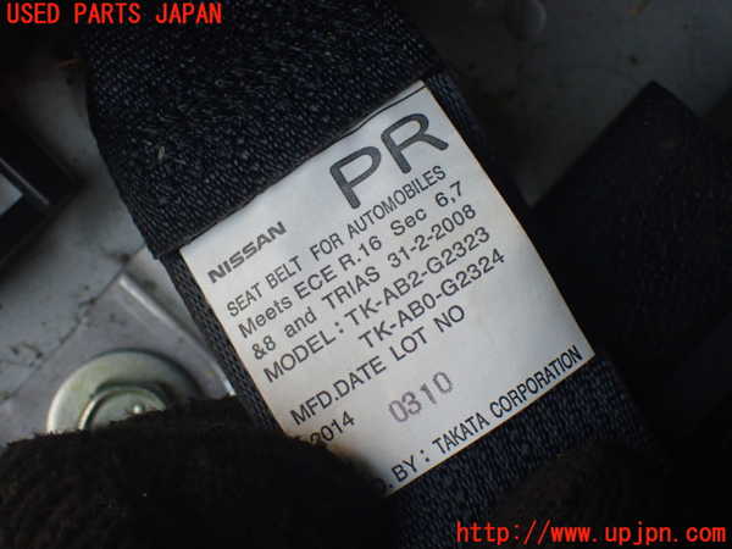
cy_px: 274
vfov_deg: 18.0
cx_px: 366
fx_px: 1734
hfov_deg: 23.8
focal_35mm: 82
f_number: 4.3
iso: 800
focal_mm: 14.62
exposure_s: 1/320
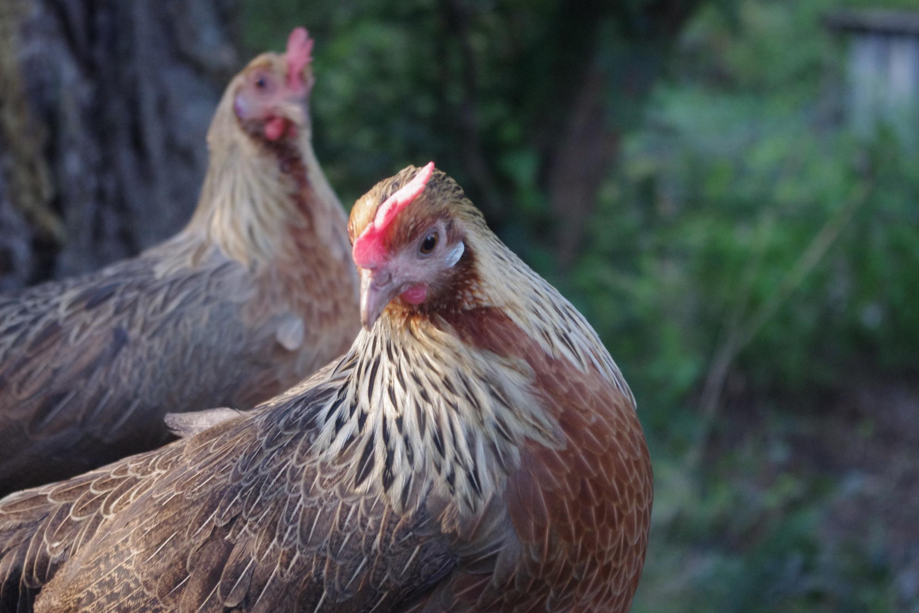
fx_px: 2144
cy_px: 309
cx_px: 449
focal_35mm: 84
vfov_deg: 16.3
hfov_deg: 24.2
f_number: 7.1
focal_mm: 55
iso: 1600
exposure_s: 1/100
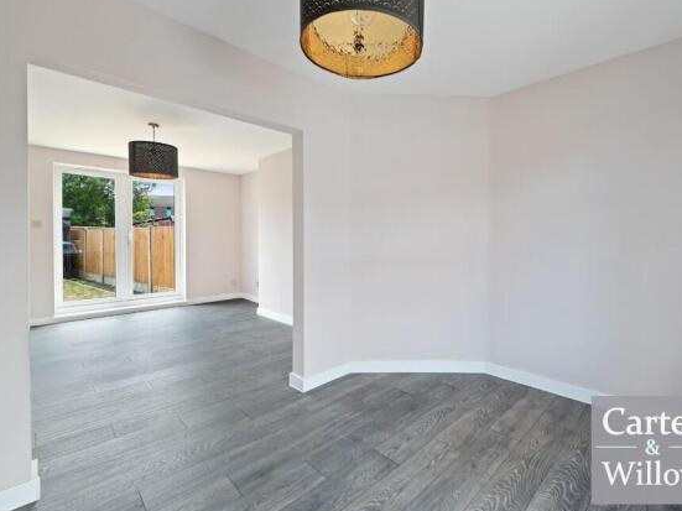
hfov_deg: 94.1
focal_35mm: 16
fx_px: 315
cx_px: 381
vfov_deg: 78.1
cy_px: 256
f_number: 7.1
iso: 125
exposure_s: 1/5
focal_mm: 14
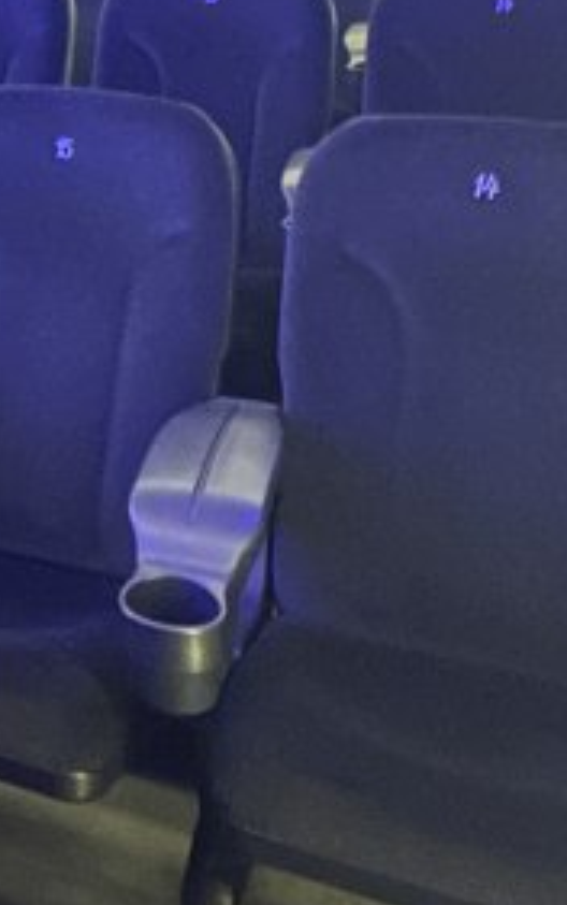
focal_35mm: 57
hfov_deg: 19.9
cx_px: -267
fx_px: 1407
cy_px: 19
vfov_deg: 33.0
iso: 1000
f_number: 2.2
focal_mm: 2.22
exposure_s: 1/9
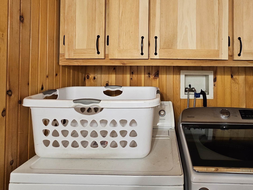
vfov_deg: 61.5
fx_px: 153
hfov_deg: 77.4
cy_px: 59
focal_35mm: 21
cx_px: 160
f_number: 2.2
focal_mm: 2.2
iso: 320
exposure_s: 1/30
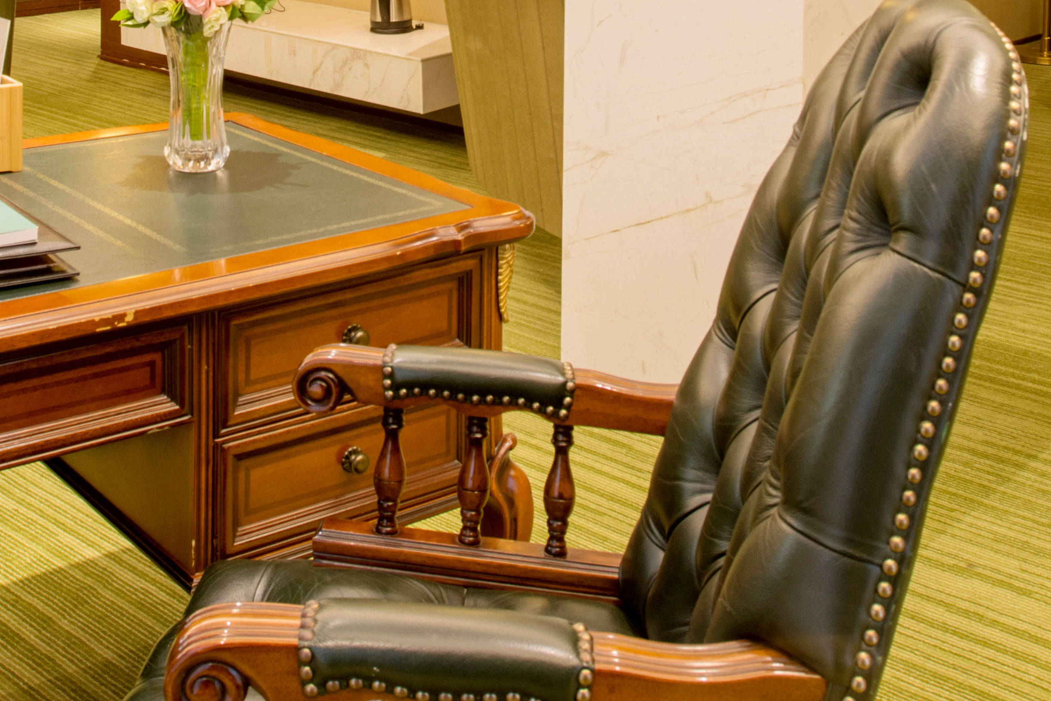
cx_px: 425
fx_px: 1489
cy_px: -180
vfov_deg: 23.7
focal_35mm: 51
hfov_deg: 38.7
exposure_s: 1/4
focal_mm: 17
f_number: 10
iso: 100
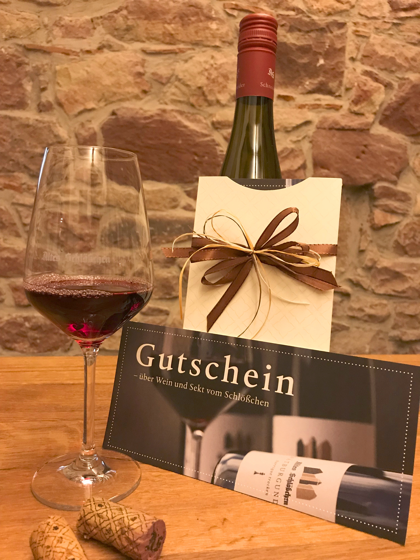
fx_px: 453
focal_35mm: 28
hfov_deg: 49.7
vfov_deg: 63.4
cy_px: 280
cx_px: 210
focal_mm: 3.99
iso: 100
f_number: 1.8
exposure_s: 1/13
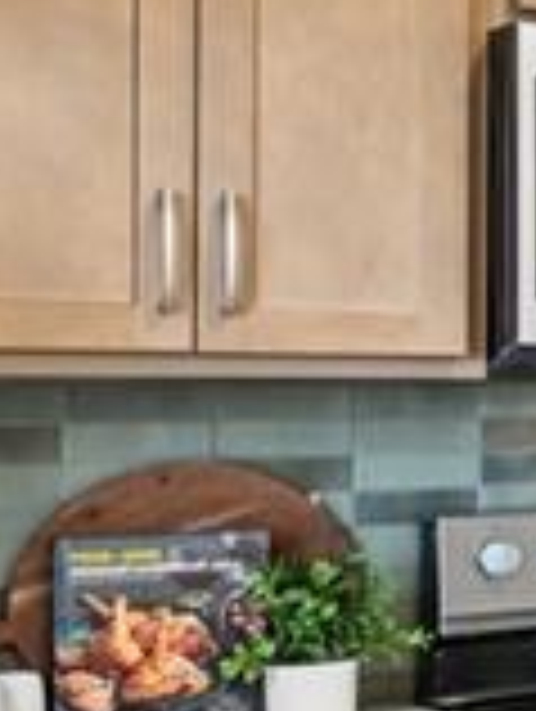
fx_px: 1791
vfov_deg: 22.5
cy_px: 356
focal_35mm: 87
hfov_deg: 10.8
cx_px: 1640
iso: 400
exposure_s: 1/10
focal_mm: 14
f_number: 11
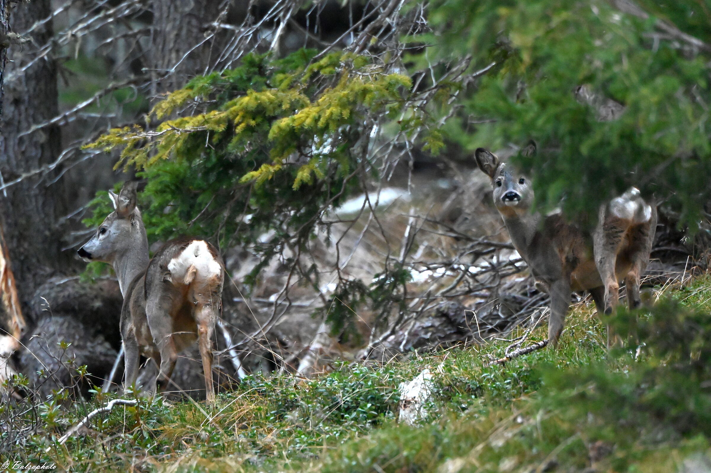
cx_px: 356
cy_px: 236
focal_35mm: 560
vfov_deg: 2.5
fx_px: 11053
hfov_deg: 3.7
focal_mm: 560
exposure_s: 1/640
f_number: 8
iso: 32000
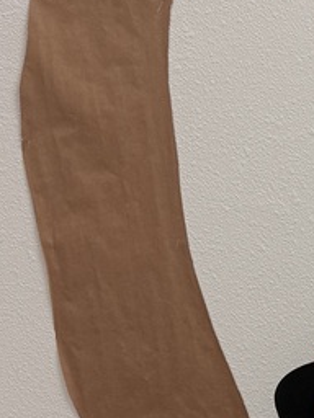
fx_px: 1161
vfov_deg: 19.7
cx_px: 617
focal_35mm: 96
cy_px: 447
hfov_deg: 13.4
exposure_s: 1/120
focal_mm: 6.76
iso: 160
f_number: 1.78
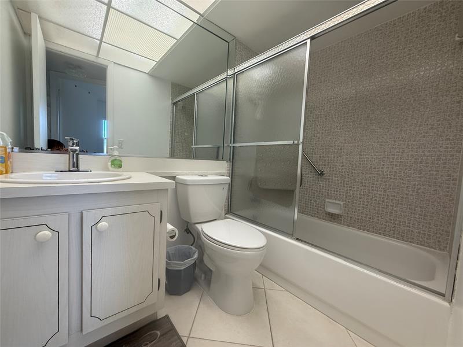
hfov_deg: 102.1
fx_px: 187
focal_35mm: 14
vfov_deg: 85.7
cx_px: 232
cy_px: 174
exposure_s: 1/120
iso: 125
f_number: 2.2
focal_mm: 2.22
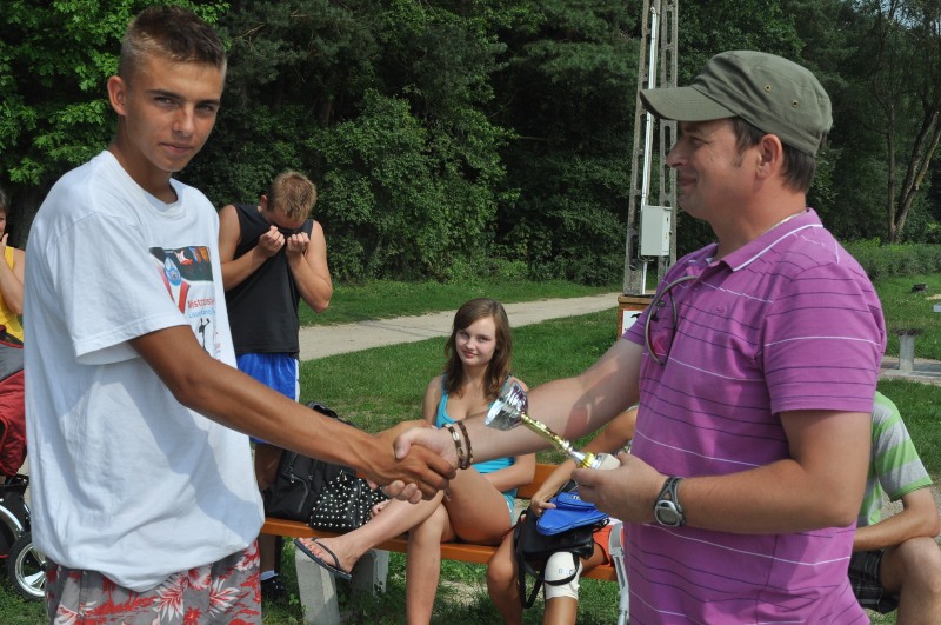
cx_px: 470
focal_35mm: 48
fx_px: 1253
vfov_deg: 28.0
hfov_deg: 41.2
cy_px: 312
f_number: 11
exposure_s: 1/500
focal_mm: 32
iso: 320
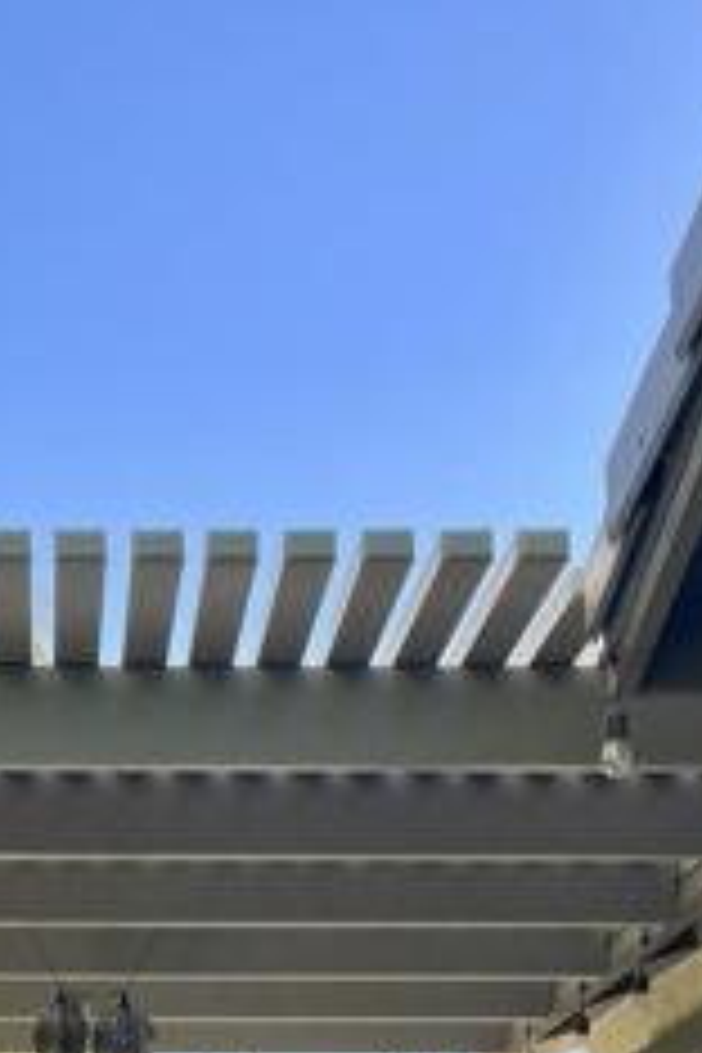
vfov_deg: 24.3
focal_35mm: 74
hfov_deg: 17.9
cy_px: 1328
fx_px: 2164
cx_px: -27
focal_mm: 5.1
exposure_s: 1/1129
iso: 50
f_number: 1.6
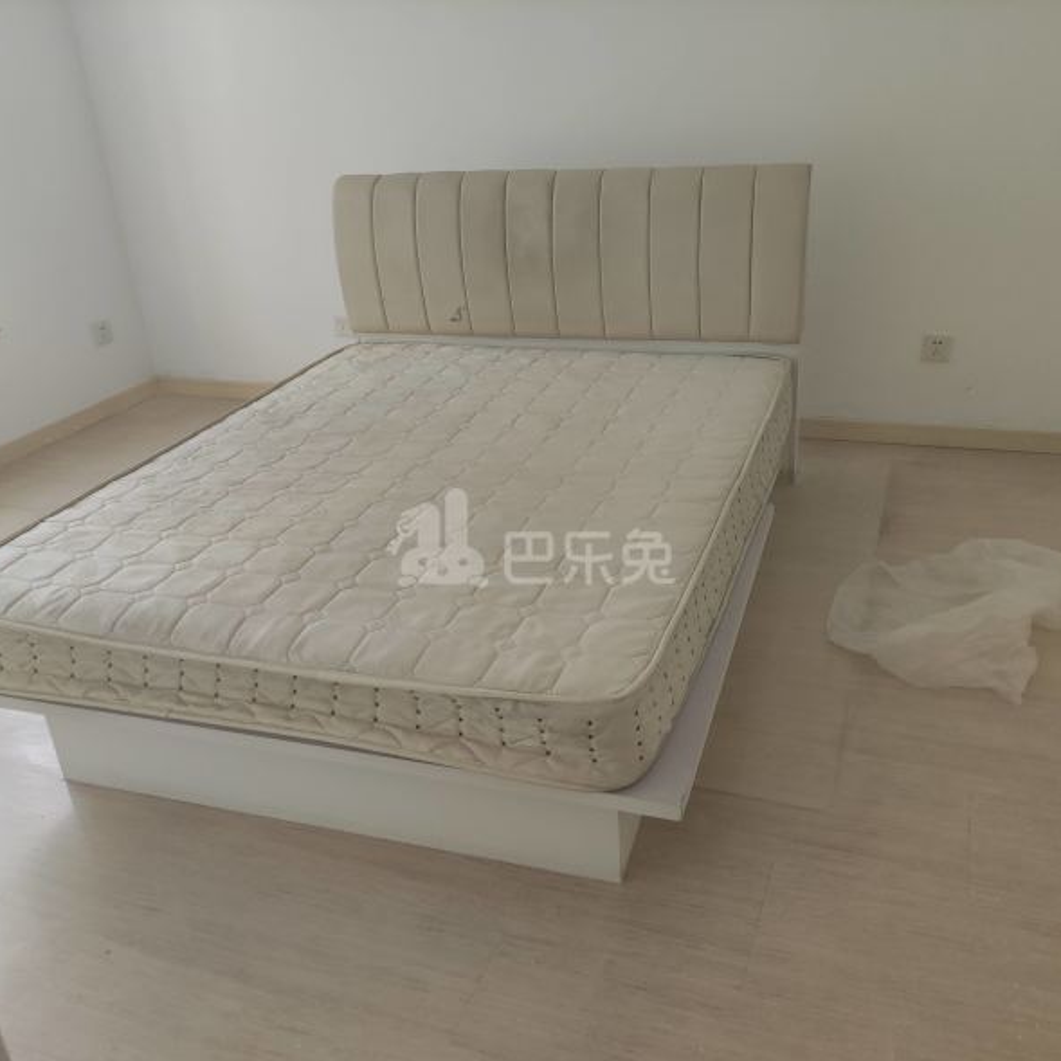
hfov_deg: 54.0
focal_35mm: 30
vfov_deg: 54.0
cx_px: 531
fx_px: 1040
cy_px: 539
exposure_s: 1/100
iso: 75
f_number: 1.89
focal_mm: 5.43
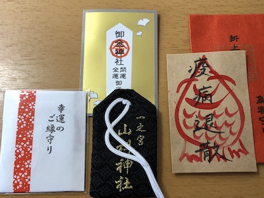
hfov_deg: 45.8
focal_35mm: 41
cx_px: 139
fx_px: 313
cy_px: 122
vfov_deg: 35.0
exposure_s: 1/24
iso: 40
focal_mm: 4
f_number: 1.8
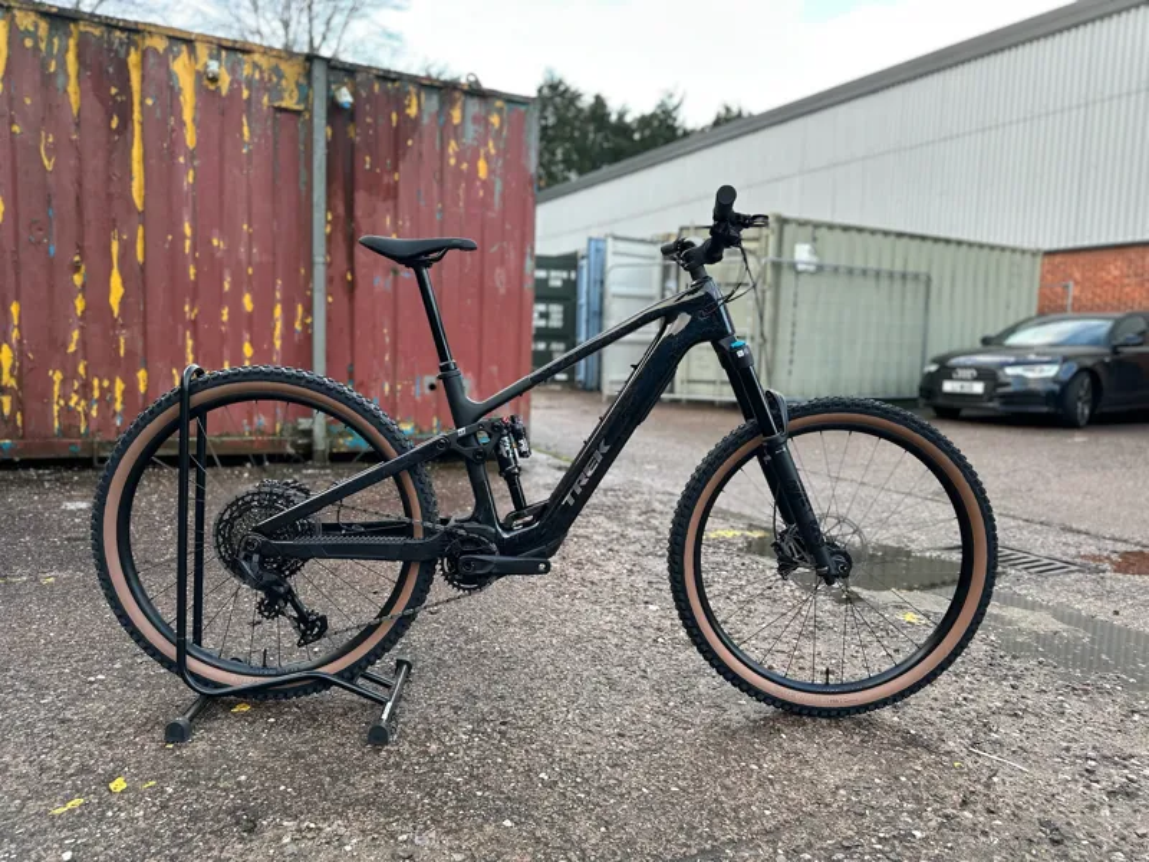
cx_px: 574
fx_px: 797
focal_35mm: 24
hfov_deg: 71.6
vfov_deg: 56.8
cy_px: 431
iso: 80
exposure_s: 1/121
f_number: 1.78
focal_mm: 6.86
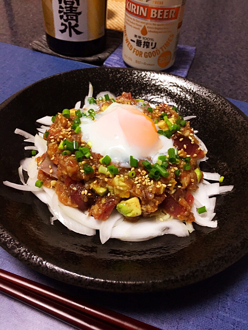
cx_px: 124
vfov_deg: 61.7
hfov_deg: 48.2
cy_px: 165
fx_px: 277
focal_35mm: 29
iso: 100
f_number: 2.2
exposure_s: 1/30
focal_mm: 4.15
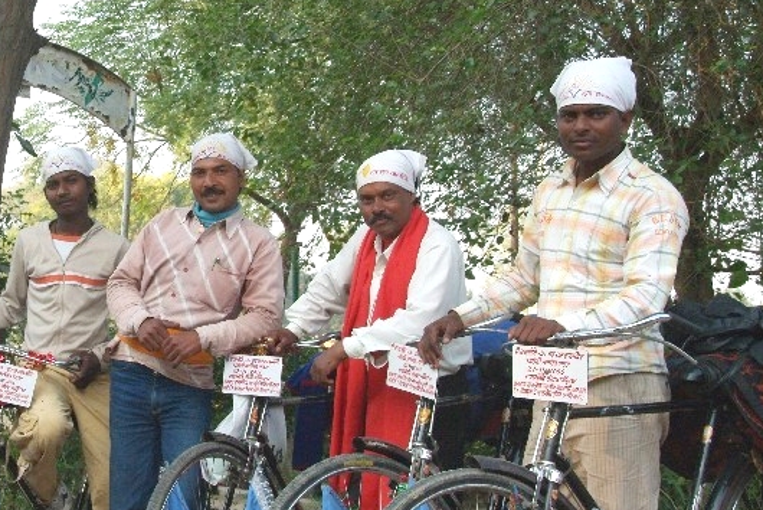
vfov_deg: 17.7
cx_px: 190
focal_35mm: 77
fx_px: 1633
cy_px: 296
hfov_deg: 26.0
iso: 1600
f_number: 9.5
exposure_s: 1/350
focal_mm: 34
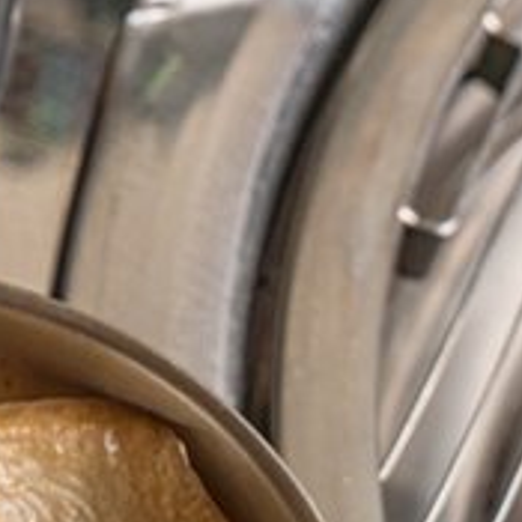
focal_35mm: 253
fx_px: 4316
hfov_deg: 6.5
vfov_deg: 6.7
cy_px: -485
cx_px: -802
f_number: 8
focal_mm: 51
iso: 100
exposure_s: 1/125
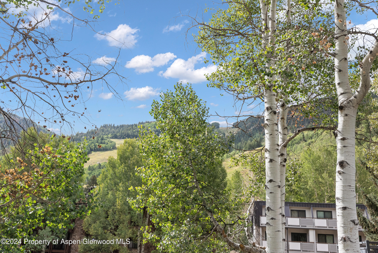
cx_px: 189
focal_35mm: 35
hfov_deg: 54.4
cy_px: 126
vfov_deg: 37.9
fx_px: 368
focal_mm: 35
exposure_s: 1/2000
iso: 1000
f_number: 9
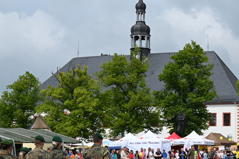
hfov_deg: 21.7
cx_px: 226
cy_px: 132
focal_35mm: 91
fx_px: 604
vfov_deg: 14.9
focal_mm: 45
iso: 100
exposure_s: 1/500
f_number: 8
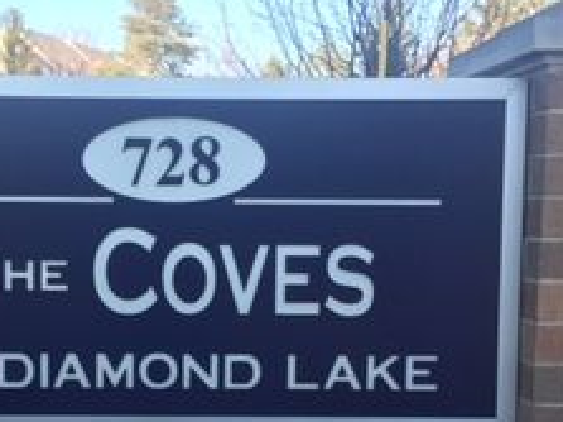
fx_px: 1057
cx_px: 157
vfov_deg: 22.3
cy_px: 335
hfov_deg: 29.5
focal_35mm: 65
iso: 32
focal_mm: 4.15
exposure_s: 1/341
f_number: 2.2
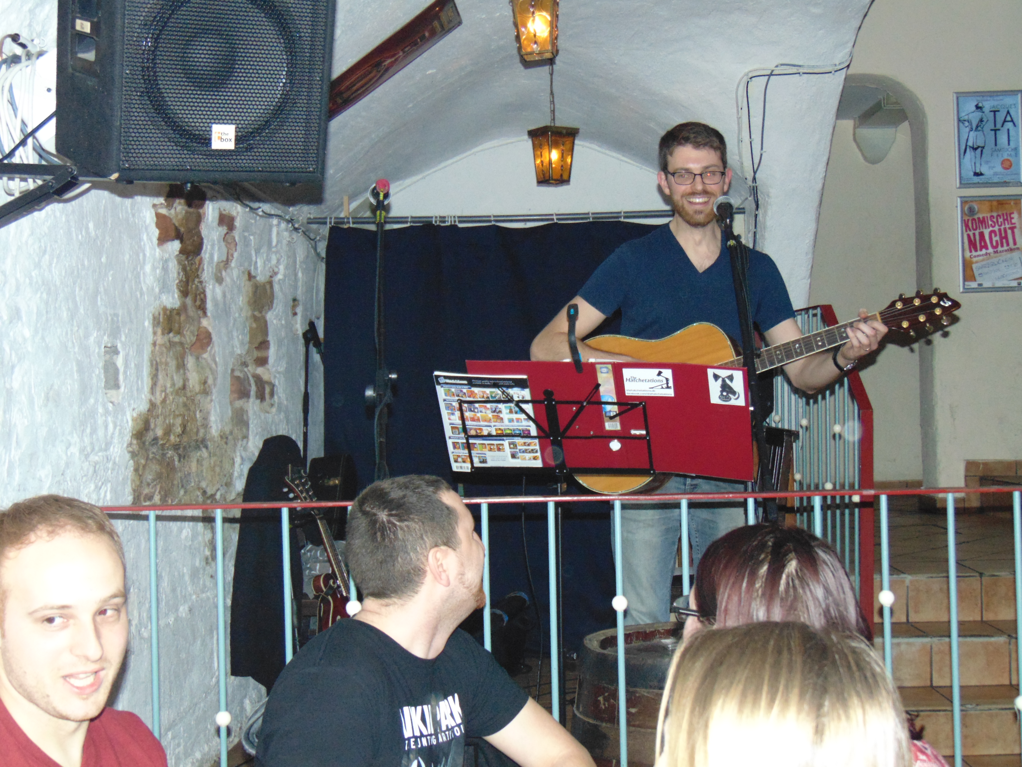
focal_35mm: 50
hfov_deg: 38.2
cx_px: 511
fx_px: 1476
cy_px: 384
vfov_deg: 29.1
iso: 400
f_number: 3.5
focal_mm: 9
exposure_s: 1/60
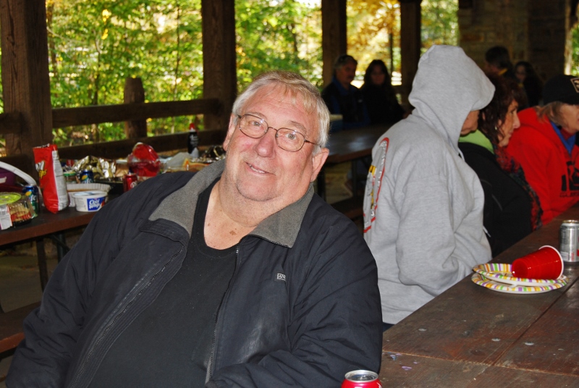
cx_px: 290
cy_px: 194
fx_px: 966
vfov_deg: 22.7
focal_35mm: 60
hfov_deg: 33.4
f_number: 5
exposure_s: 1/60
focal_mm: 40
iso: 200
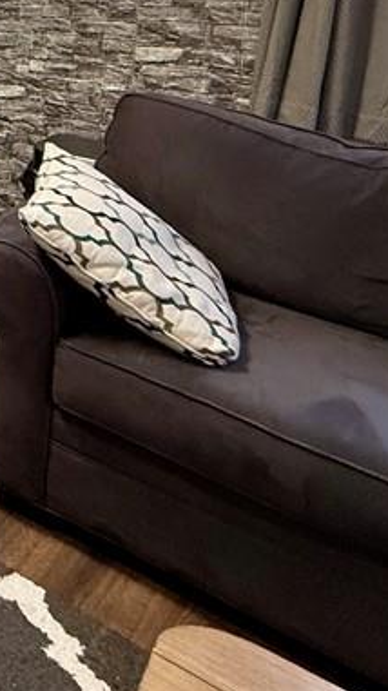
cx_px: -488
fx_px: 751
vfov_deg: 43.2
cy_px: 16
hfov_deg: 16.4
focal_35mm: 41
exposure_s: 1/60
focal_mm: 2.22
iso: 320
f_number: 2.2
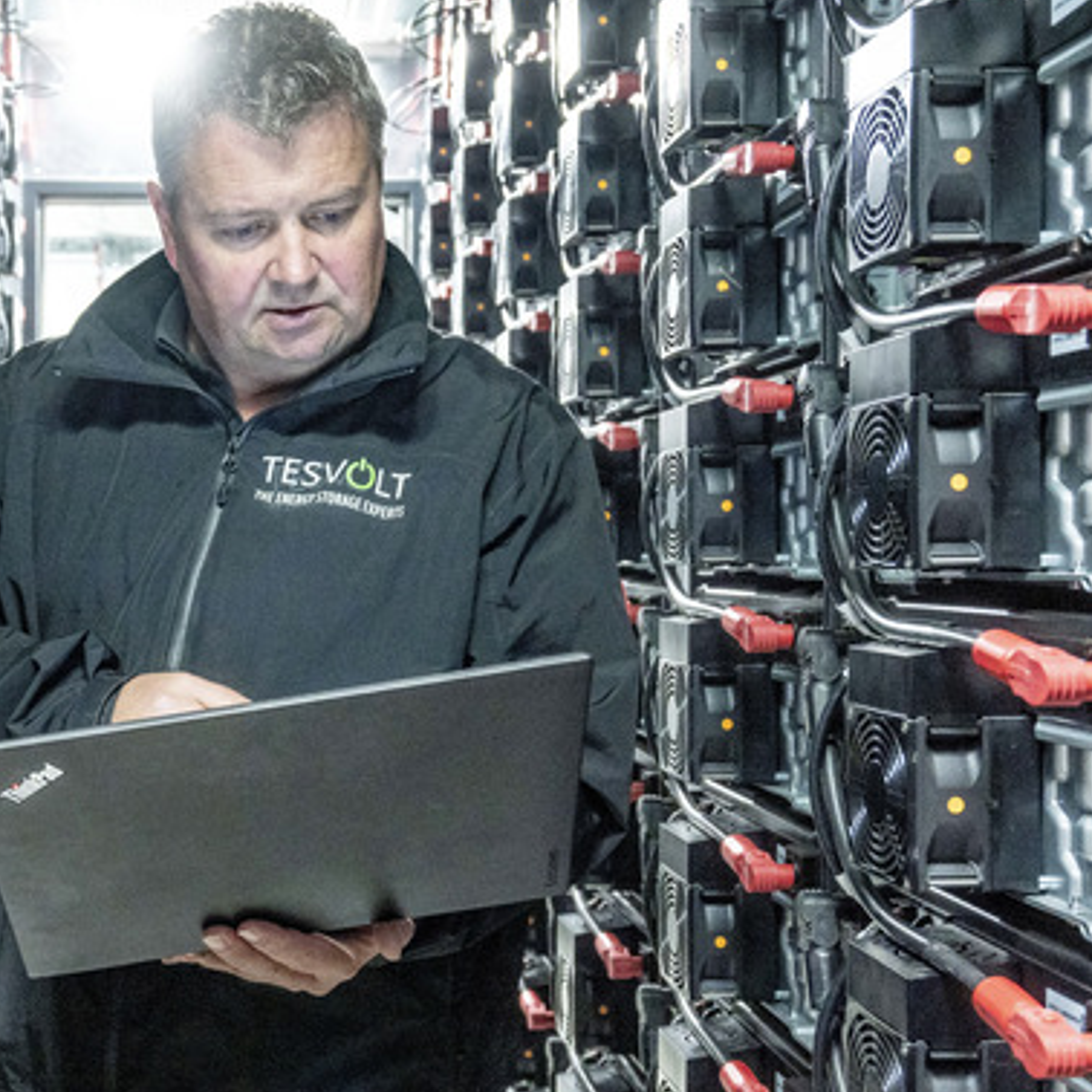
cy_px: 546
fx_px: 1749
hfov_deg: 33.8
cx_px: 243
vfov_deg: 34.7
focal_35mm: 49
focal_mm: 25
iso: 2000
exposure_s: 1/50
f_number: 4
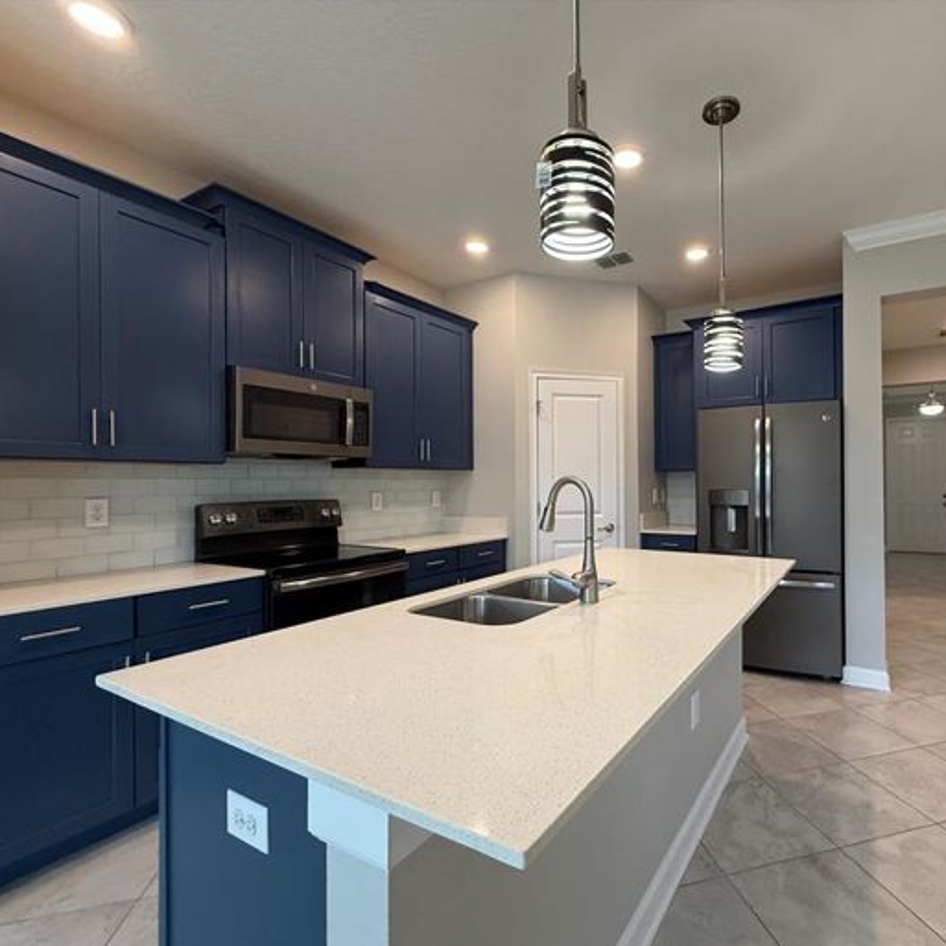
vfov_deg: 84.0
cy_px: 483
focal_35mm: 17
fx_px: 526
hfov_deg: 82.5
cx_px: 587
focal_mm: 2.22
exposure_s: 1/120
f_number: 2.2
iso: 250
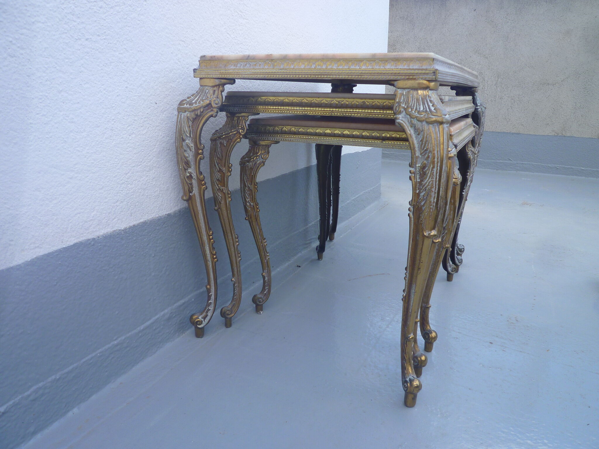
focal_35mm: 25
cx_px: 300
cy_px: 224
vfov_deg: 54.9
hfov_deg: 69.4
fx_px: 433
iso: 80
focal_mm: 4.5
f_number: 3.2
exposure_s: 1/100
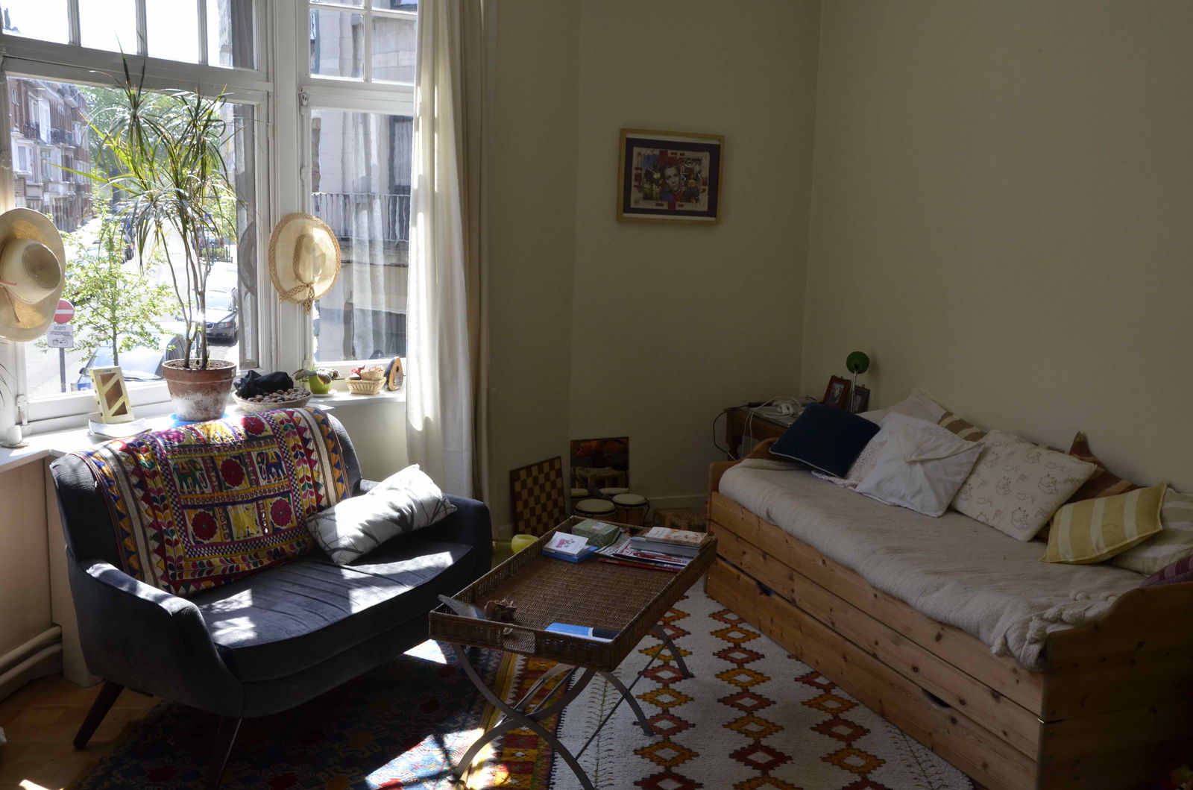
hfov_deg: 53.2
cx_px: 596
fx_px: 1190
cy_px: 395
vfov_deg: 36.7
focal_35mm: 36
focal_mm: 24
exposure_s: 1/100
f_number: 11
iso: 400
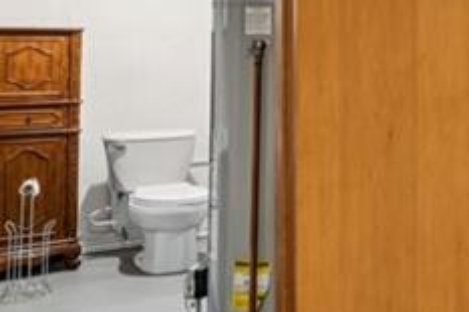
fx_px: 859
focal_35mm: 66
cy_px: 58
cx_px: 870
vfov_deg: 20.3
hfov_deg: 20.3
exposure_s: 3.2
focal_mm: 15
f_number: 13
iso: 400
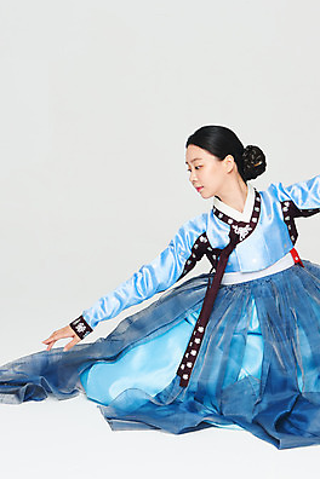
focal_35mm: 106
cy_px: 240
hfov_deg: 12.9
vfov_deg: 19.3
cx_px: 188
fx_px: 1413
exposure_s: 1/125
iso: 100
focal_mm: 70
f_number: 11
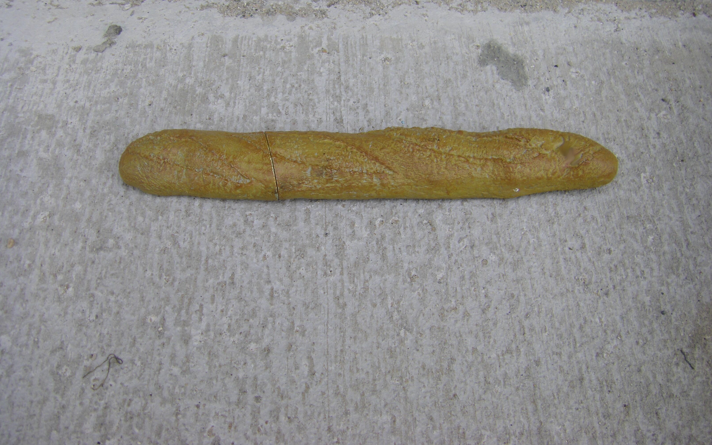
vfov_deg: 31.2
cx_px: 351
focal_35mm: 41
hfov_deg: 48.2
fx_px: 796
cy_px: 186
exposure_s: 1/250
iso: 64
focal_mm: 6.3
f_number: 3.5
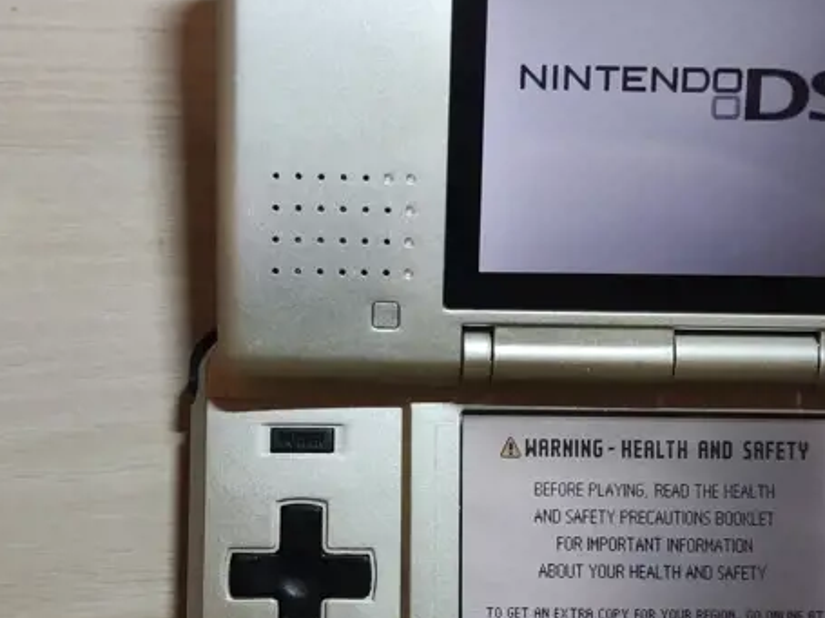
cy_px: 424
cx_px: 377
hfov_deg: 34.9
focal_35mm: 55
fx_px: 1310
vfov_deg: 26.4
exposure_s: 1/50
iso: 153
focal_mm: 4.71
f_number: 1.79
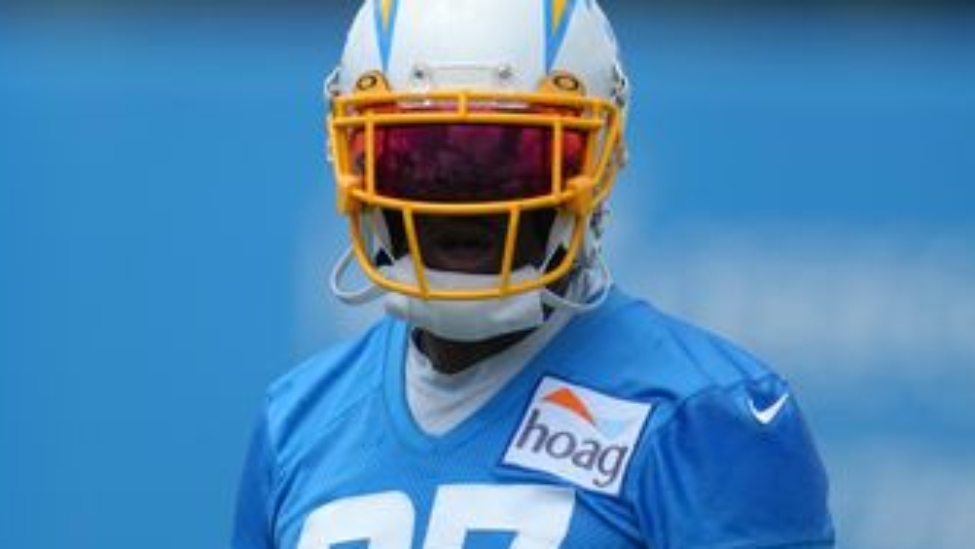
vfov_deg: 0.8
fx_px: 38915
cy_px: 296
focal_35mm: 1505
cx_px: 499
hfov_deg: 1.4
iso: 1000
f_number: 8
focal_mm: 1200
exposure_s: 1/1600
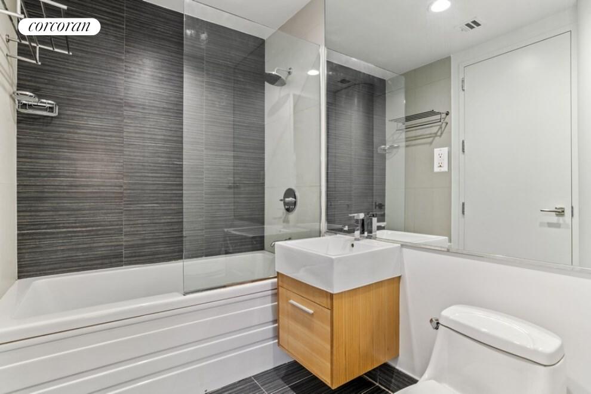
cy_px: 197
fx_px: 295
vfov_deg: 67.4
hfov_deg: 90.0
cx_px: 296
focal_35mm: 18
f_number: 11
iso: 400
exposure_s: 1/5
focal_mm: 18
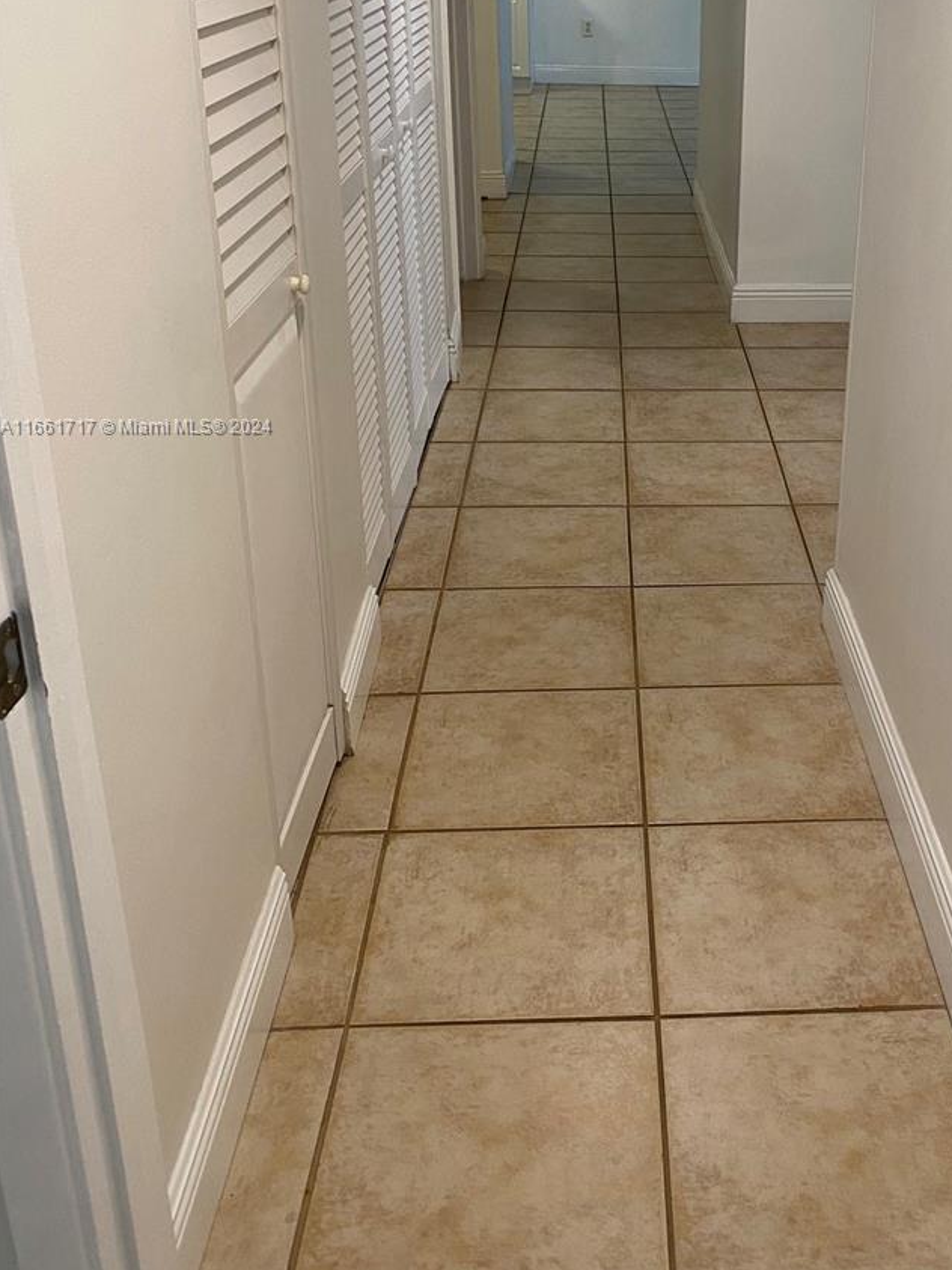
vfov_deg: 49.3
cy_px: 428
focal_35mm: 37
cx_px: 673
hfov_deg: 38.0
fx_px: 1357
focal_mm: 4.25
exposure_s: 1/60
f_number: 1.8
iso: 100
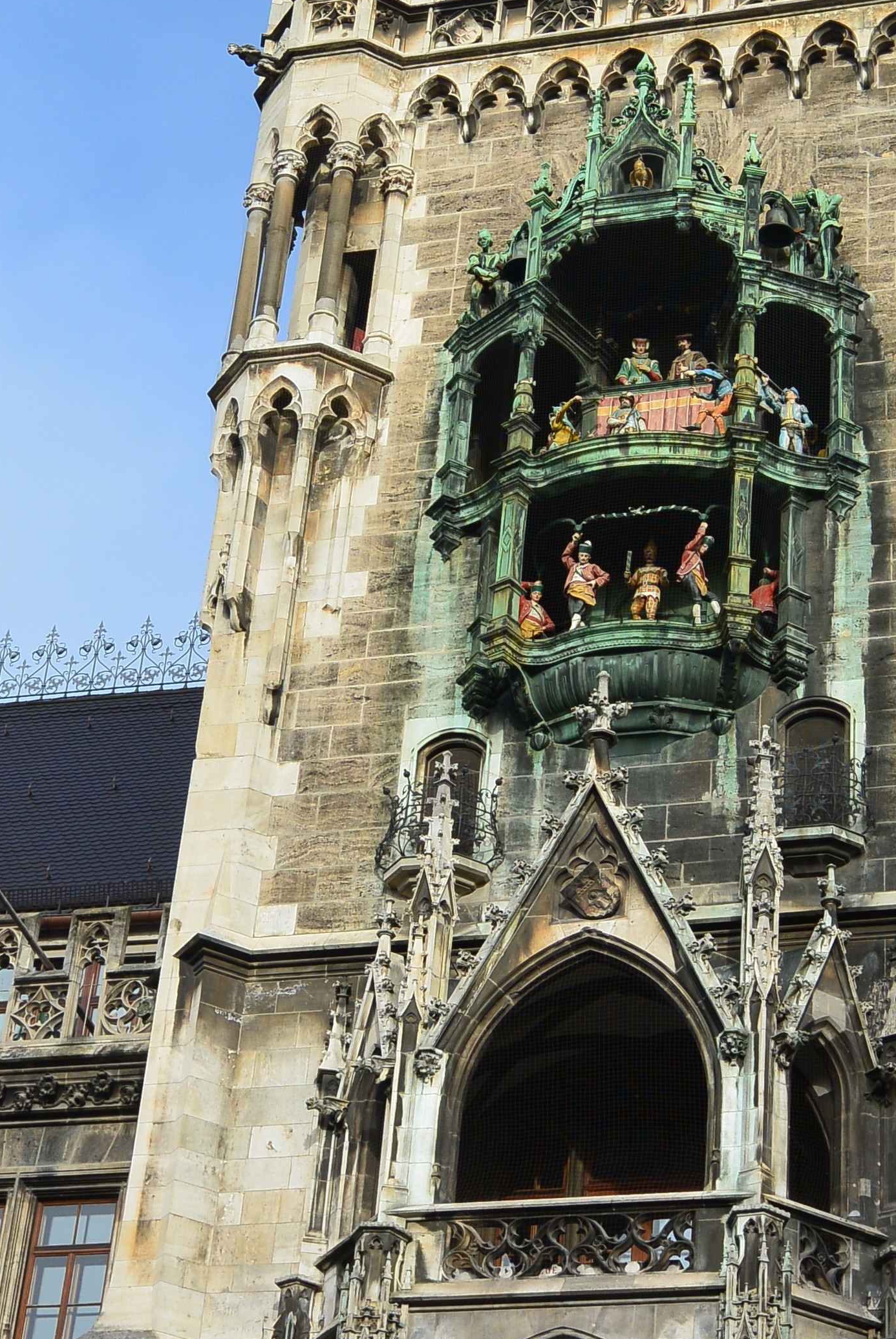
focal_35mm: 83
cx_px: 557
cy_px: 537
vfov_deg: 24.4
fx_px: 3089
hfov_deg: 16.5
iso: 100
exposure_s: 1/640
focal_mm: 17.1
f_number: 4.5
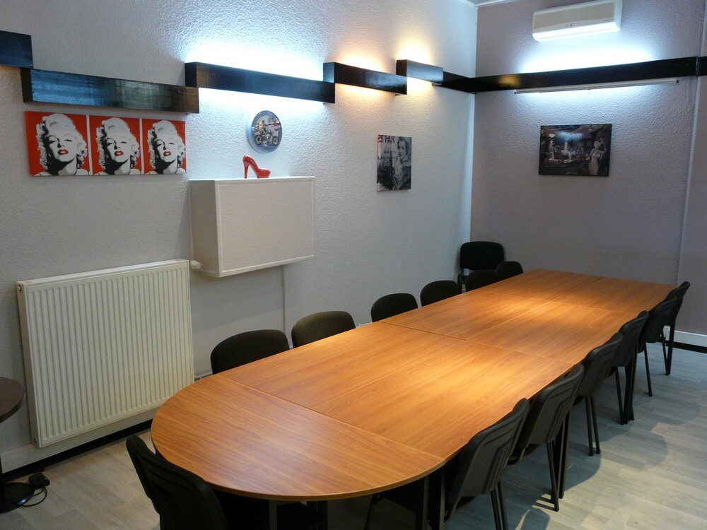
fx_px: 572
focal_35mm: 28
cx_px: 354
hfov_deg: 63.4
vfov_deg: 49.7
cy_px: 265
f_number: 2.8
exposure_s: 1/10
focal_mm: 4.6
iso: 200
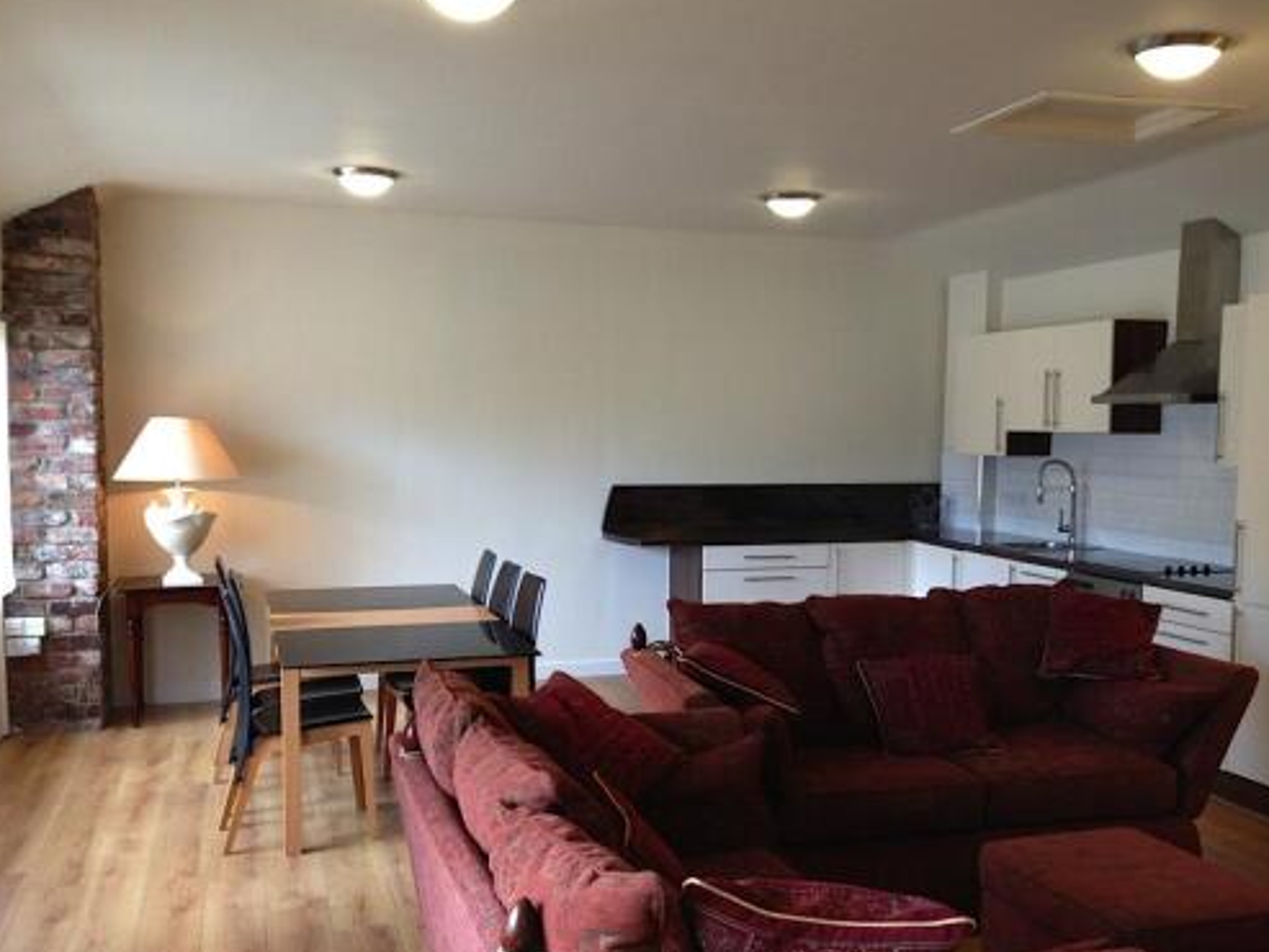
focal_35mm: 39
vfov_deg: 36.8
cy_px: 544
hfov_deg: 47.7
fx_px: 1430
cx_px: 732
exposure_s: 1/20
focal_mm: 4.13
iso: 80
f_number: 2.4
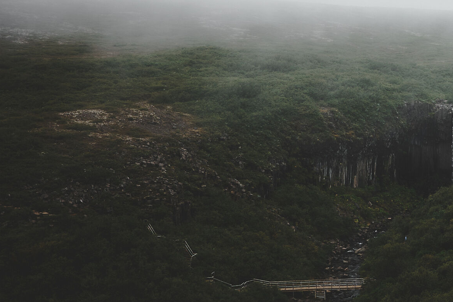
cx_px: 461
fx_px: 906
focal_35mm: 72
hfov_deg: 26.5
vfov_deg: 18.9
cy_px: 142
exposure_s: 1/100
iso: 400
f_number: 6.4
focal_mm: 23
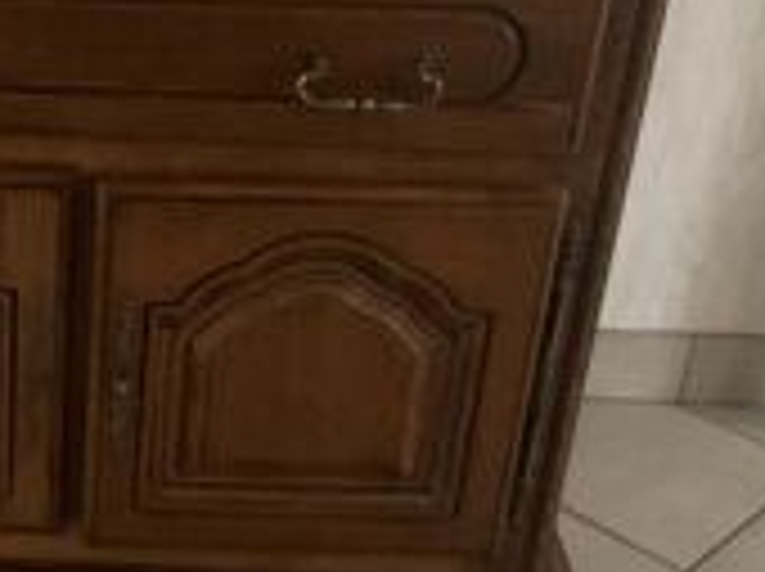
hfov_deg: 23.0
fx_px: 1810
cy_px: 279
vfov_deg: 17.9
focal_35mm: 82
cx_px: 18
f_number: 1.8
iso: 500
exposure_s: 1/24
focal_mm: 3
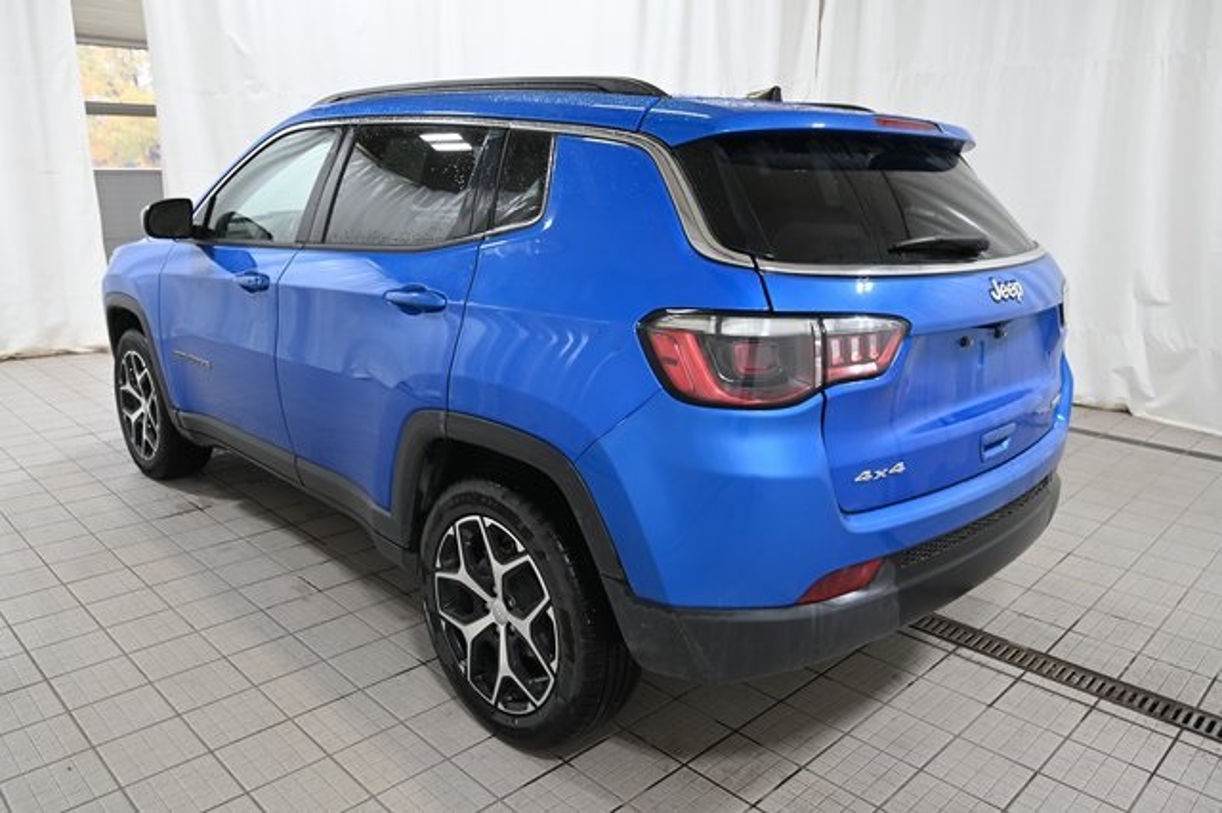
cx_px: 611
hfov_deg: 69.4
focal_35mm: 26
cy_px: 406
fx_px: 882
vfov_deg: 49.5
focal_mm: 26
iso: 640
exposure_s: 1/30
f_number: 6.3
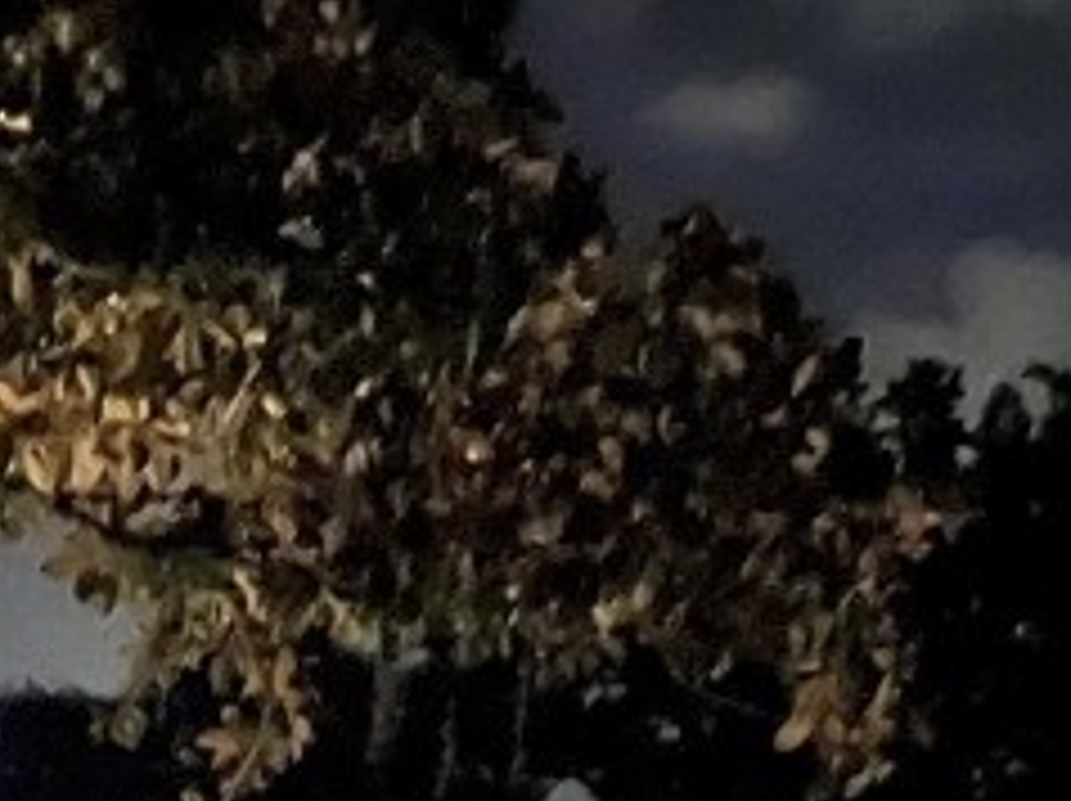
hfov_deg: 16.4
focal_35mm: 112
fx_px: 3462
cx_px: -414
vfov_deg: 11.7
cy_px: 1652
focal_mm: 4.2
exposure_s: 1/8
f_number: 1.6
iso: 1600
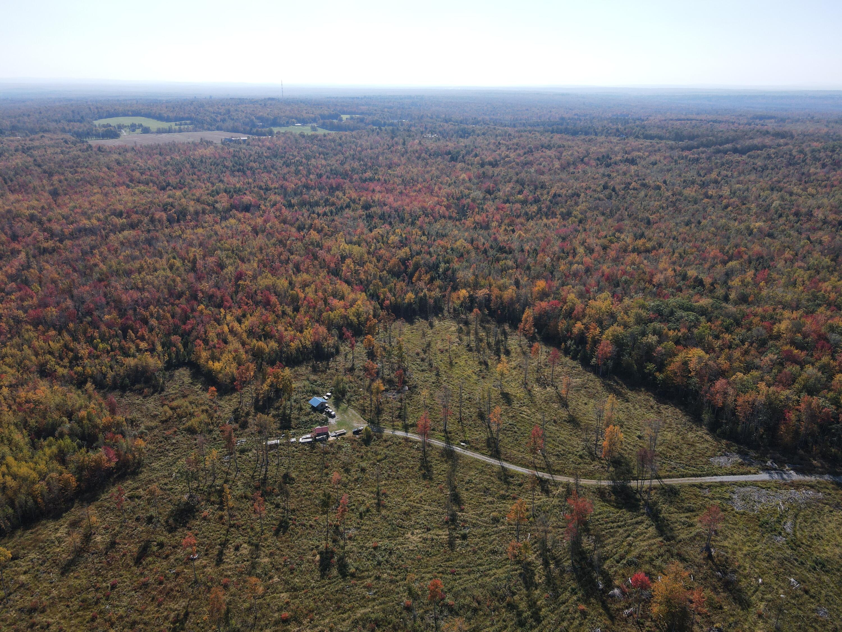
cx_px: 421
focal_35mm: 24
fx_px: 584
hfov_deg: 71.6
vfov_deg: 56.8
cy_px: 316
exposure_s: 1/640
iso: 100
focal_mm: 4.5
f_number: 2.8
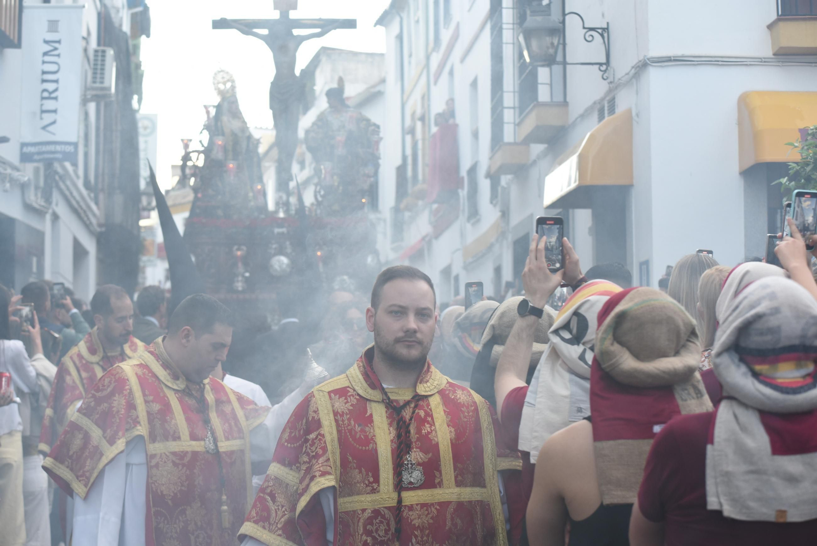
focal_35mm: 70
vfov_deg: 19.5
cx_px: 408
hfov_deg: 28.8
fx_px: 1589
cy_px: 273
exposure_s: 1/125
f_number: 5
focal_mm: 70
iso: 720
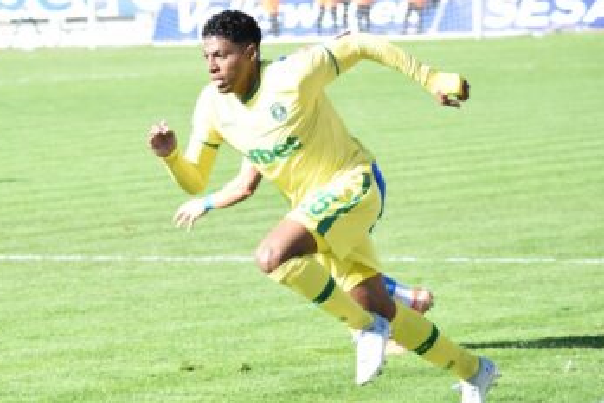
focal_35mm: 298
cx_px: 104
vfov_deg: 4.6
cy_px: 159
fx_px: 5002
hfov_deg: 6.9
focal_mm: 110
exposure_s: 1/800
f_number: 4.8
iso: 400
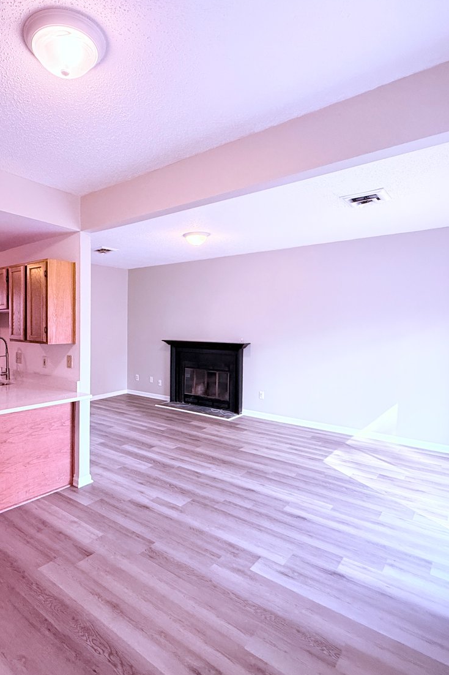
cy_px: 340
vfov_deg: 84.0
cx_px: 149
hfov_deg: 60.4
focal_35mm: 20
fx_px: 374
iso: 320
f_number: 2.2
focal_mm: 2.22
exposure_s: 1/120
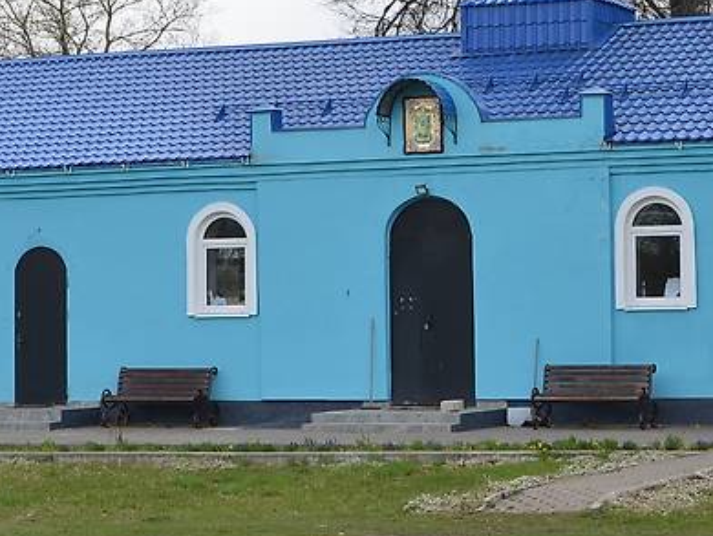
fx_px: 2556
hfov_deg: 15.8
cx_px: 583
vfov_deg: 12.0
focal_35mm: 124
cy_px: 178
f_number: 8
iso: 160
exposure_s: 1/250
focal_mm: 28
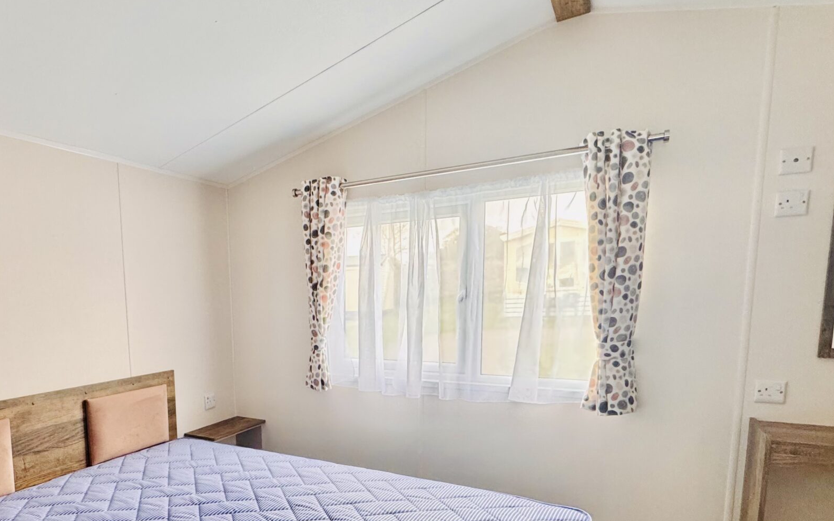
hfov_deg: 72.2
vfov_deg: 49.6
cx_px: 268
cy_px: 373
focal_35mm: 24
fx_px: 545
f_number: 2.2
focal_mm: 2.22
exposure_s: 1/95
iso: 320
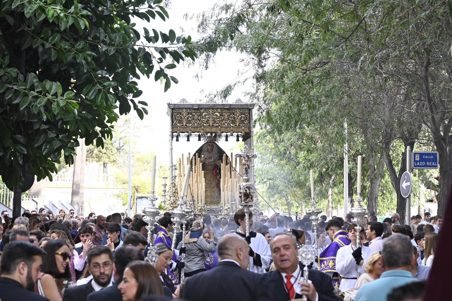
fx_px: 1393
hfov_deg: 18.4
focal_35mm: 111
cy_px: 150
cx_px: 226
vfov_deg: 12.3
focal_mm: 74
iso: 1000
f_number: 6.3
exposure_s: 1/320
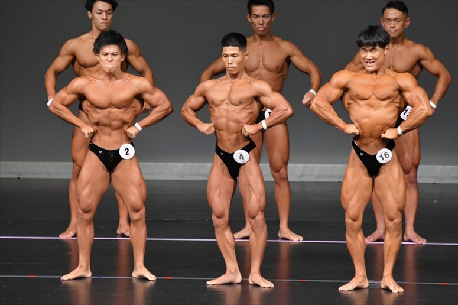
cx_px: 229
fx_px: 4387
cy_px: 152
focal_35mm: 345
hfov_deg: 6.0
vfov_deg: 4.0
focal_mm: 230
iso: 4000
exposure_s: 1/400
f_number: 5.6
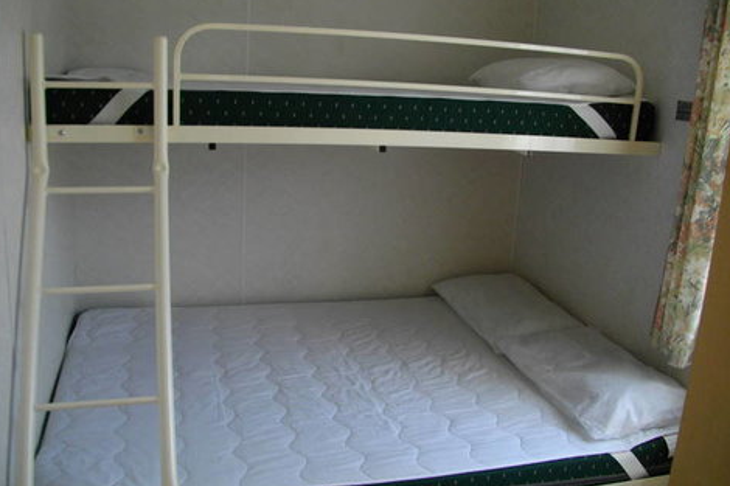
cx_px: 359
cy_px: 234
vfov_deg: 38.9
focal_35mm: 34
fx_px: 689
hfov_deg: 55.8
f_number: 2.9
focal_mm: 5.7
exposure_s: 1/50
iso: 204
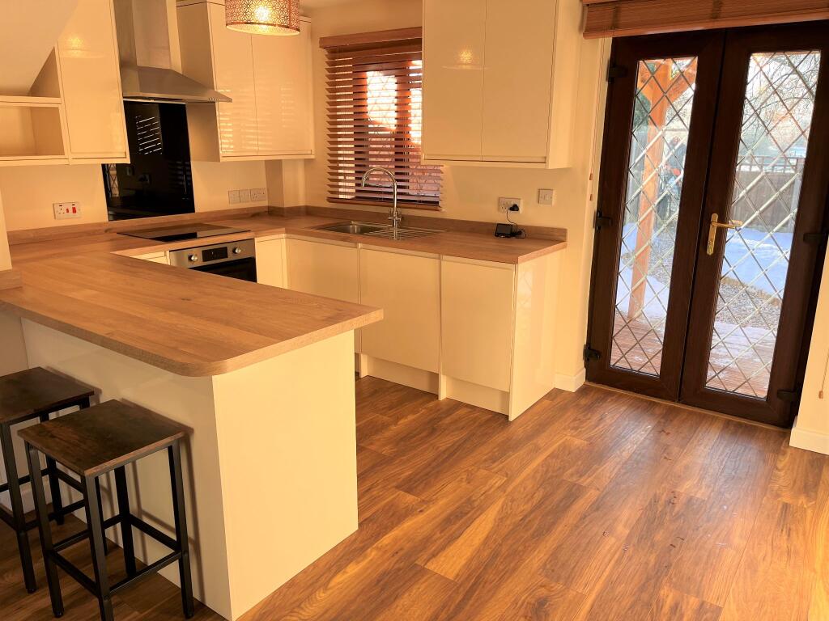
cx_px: 414
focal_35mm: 26
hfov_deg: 67.3
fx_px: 623
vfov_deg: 53.1
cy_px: 310
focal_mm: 5.1
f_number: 1.6
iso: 32
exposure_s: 1/122
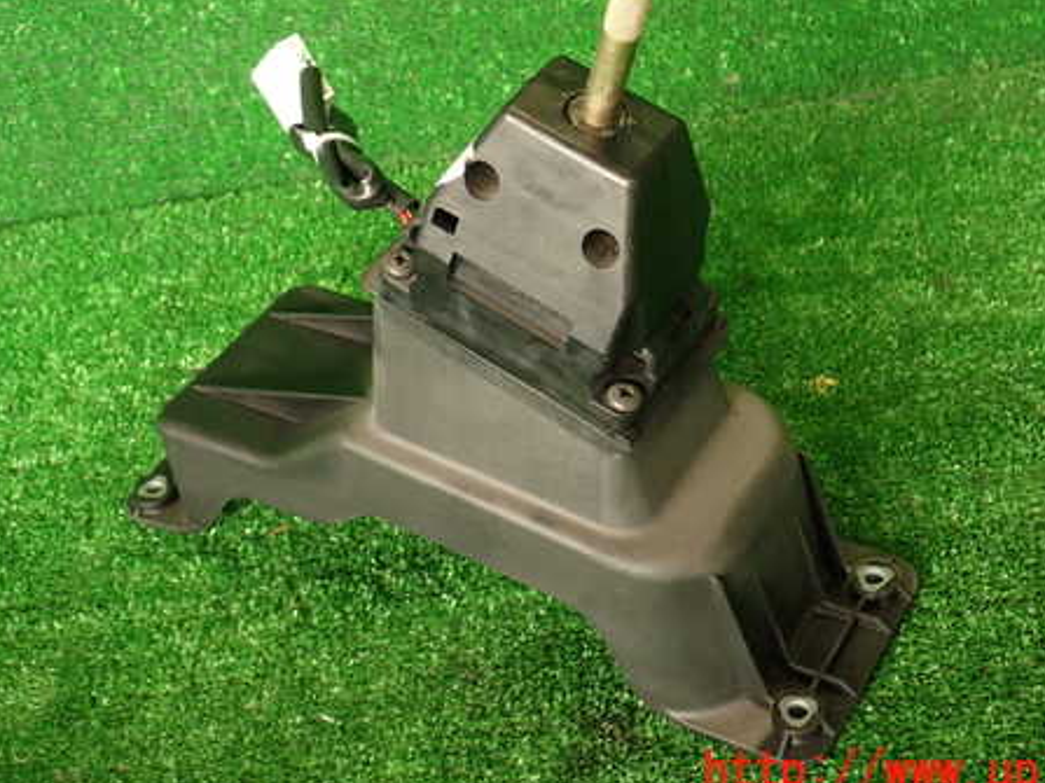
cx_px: 531
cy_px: 276
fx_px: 1660
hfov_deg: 34.9
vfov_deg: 26.4
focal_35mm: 55
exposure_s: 1/50
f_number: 2.8
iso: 200
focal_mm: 7.31
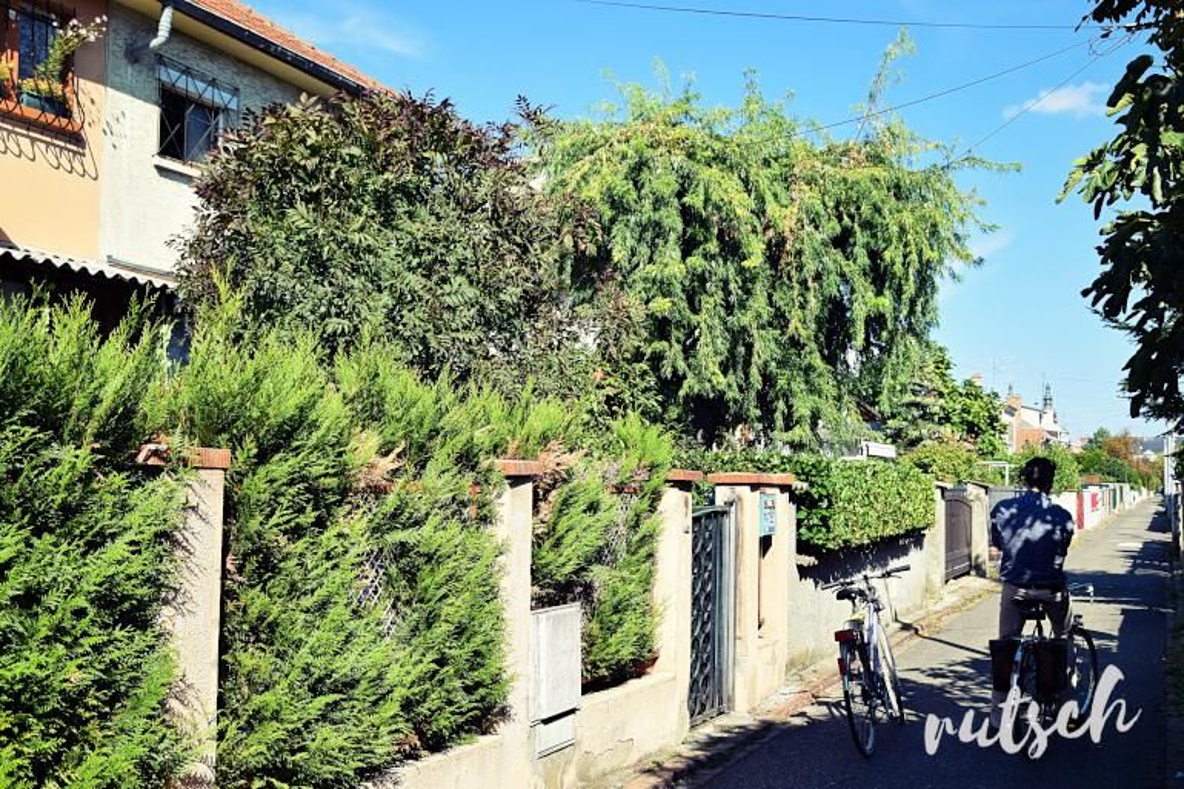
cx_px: 592
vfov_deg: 35.5
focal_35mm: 38
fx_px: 1233
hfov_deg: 51.3
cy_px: 394
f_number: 8
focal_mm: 25
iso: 250
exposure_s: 1/500
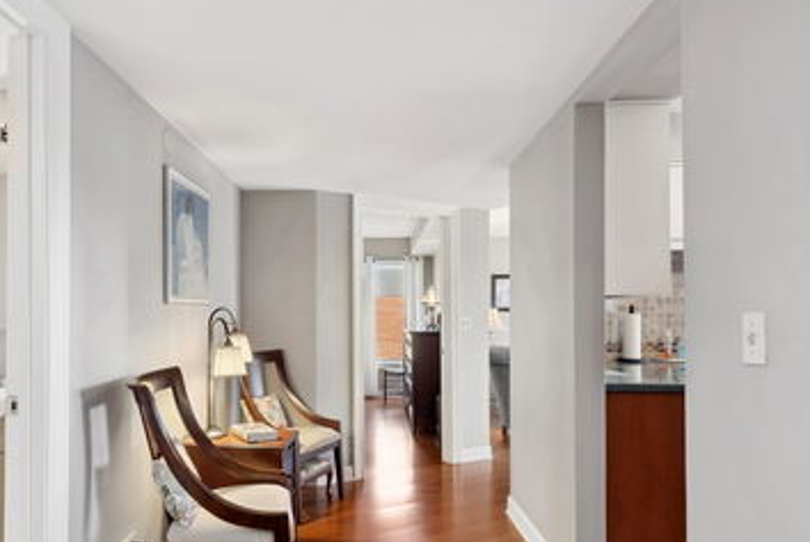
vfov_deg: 54.7
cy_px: 336
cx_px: 328
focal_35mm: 23
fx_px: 518
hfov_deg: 75.3
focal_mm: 17
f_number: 9
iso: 200
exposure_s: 1/1.67
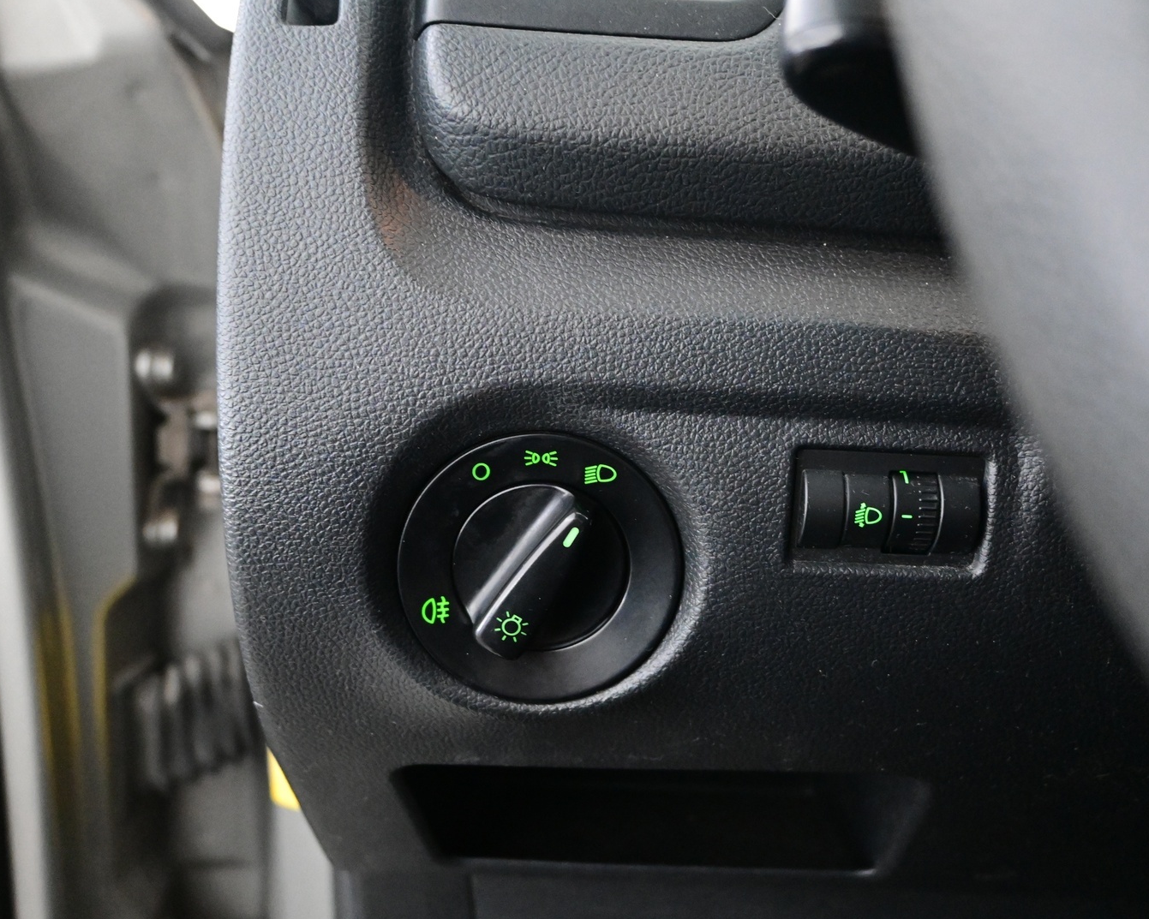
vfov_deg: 42.4
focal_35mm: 35
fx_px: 1185
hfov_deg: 51.7
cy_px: 459
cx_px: 577
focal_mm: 20.5
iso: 5600
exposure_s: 1/30
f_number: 3.8
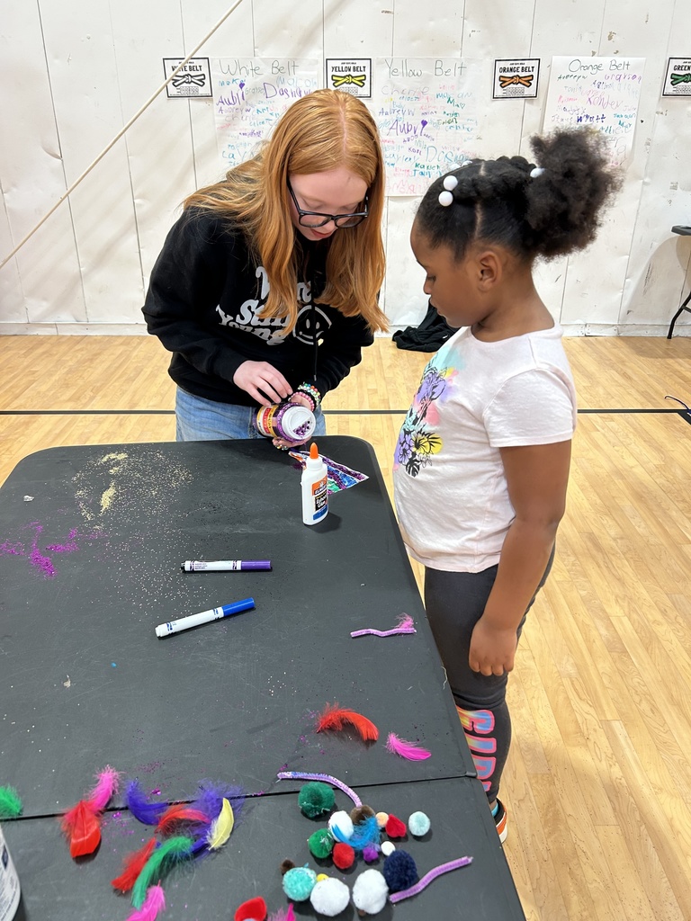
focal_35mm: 26
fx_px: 692
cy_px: 460
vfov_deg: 67.3
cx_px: 346
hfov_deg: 53.1
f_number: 1.5
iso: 100
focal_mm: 5.7
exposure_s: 1/120
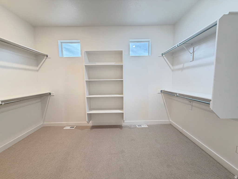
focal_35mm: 14
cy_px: 90
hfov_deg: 102.1
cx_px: 119
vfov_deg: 85.7
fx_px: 96
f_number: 2.2
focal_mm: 2.22
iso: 320
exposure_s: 1/60
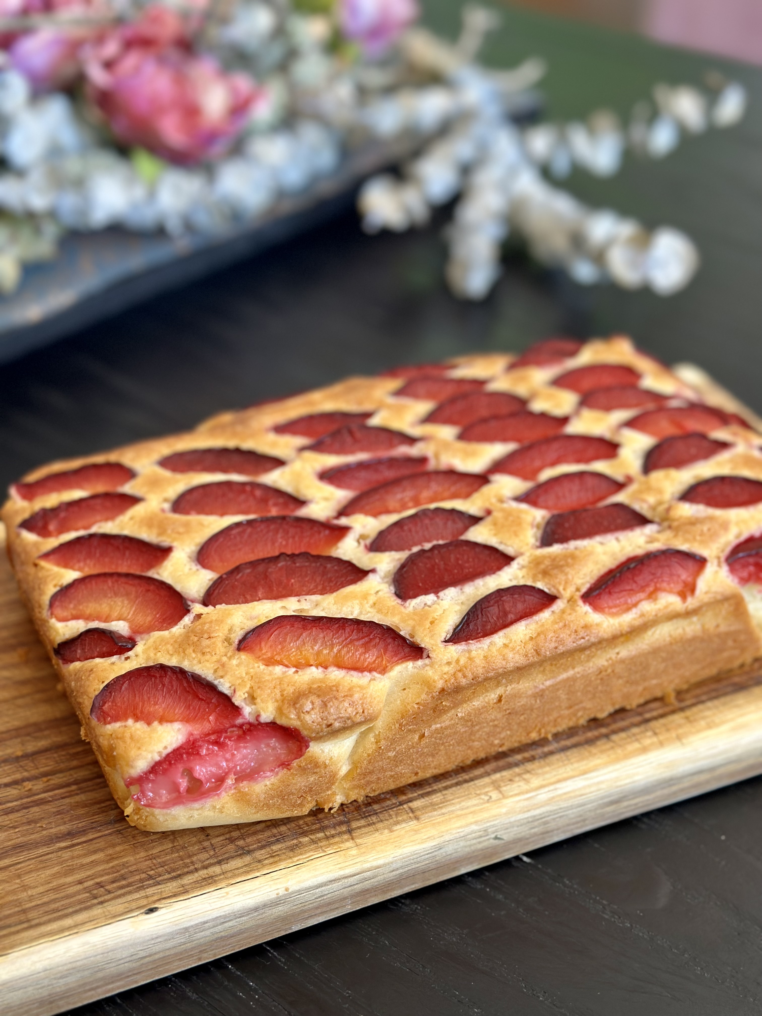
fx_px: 1409
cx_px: 381
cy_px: 508
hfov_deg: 30.3
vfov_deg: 39.7
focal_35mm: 48
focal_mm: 6.86
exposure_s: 1/96
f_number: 1.78
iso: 125
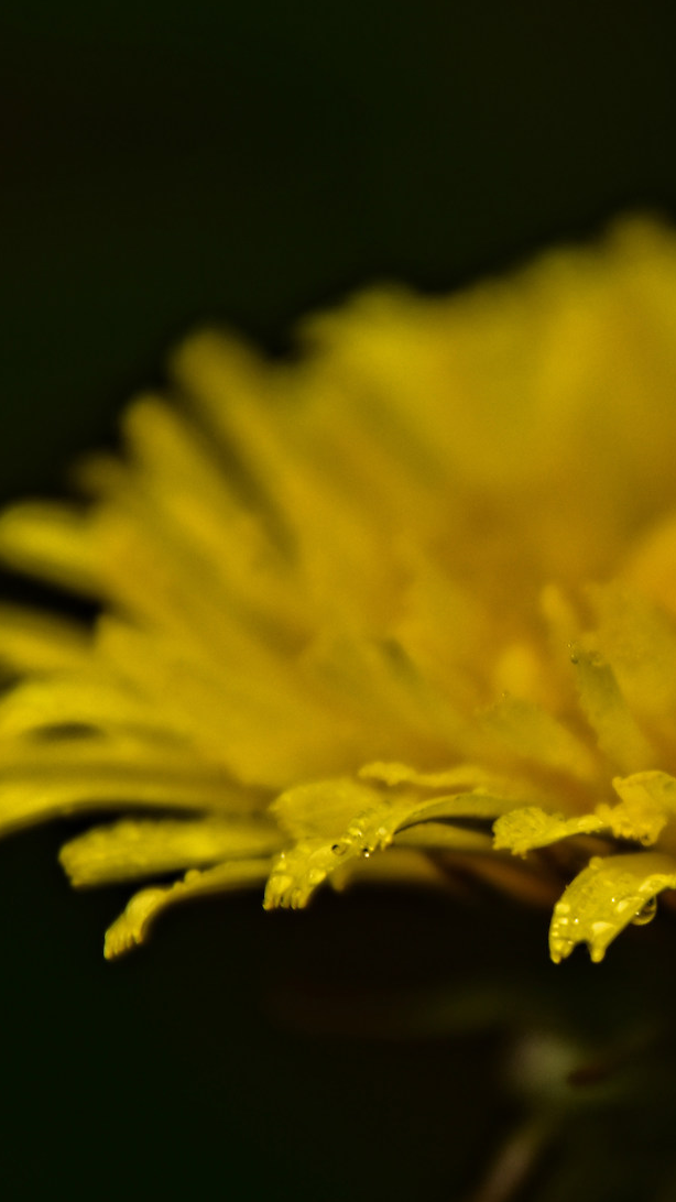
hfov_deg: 1.2
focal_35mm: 1036
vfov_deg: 2.1
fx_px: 33024
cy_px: 685
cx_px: 806
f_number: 6.3
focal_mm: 300
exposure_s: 1/125
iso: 100
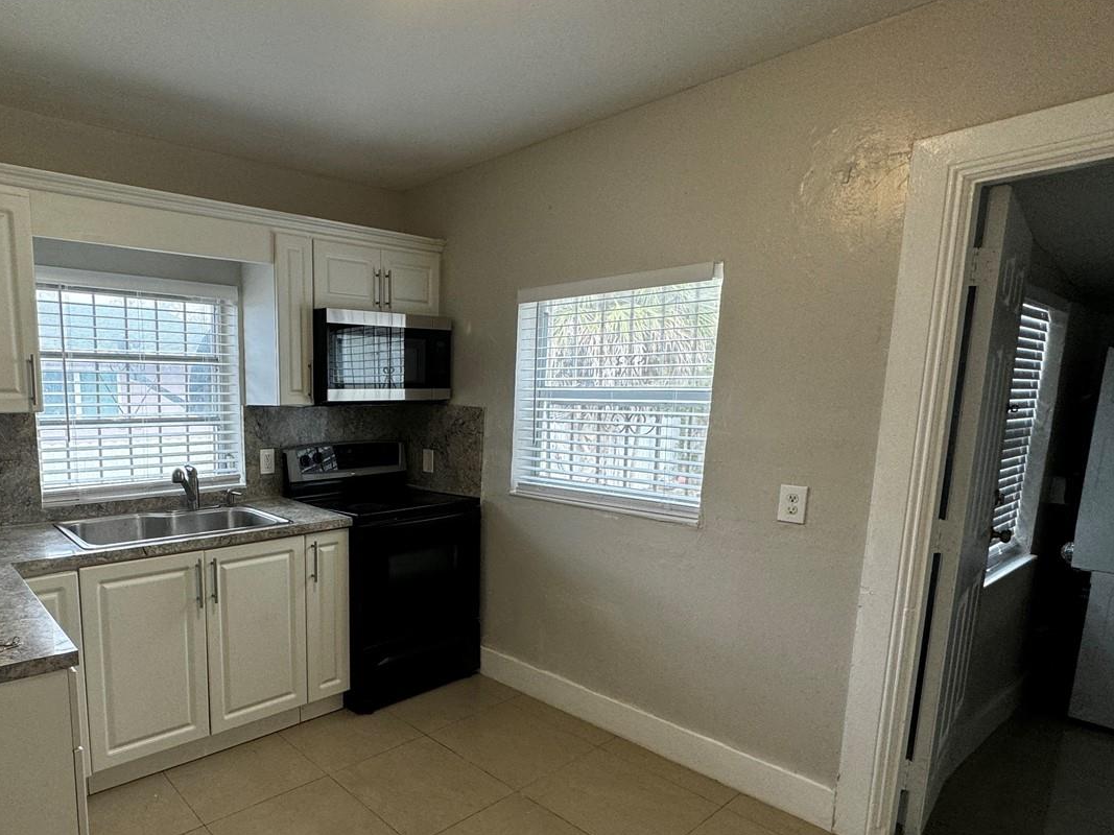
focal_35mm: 21
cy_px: 495
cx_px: 363
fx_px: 676
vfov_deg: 63.0
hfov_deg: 76.3
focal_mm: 2.22
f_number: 2.2
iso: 125
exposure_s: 1/120
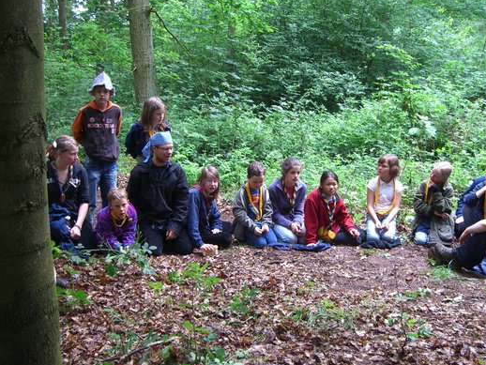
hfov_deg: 42.9
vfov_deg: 32.9
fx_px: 618
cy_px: 200
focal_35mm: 44
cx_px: 266
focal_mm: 7.9
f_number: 2.8
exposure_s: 1/60
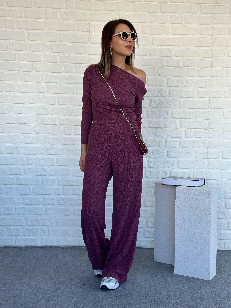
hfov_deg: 30.3
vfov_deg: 39.7
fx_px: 427
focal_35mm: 48
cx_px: 116
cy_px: 154
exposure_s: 1/351
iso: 80
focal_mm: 6.86
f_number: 1.78
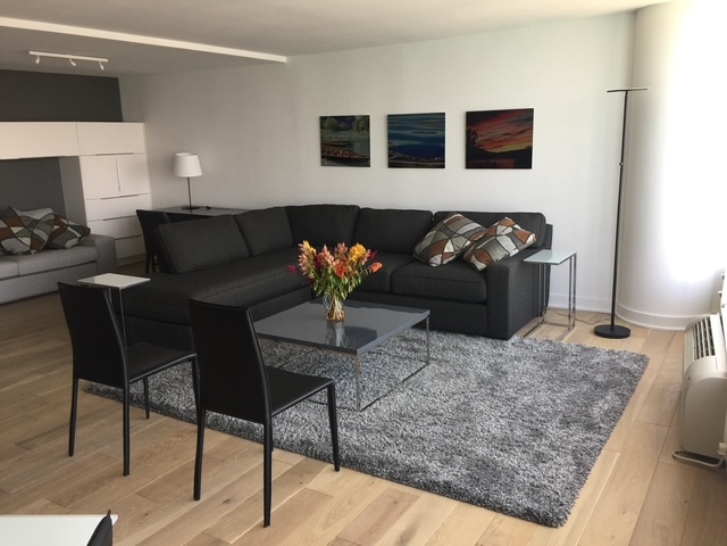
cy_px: 273
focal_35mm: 29
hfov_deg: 61.7
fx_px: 609
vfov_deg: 48.2
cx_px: 364
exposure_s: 1/40
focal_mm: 4.15
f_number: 2.2
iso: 32
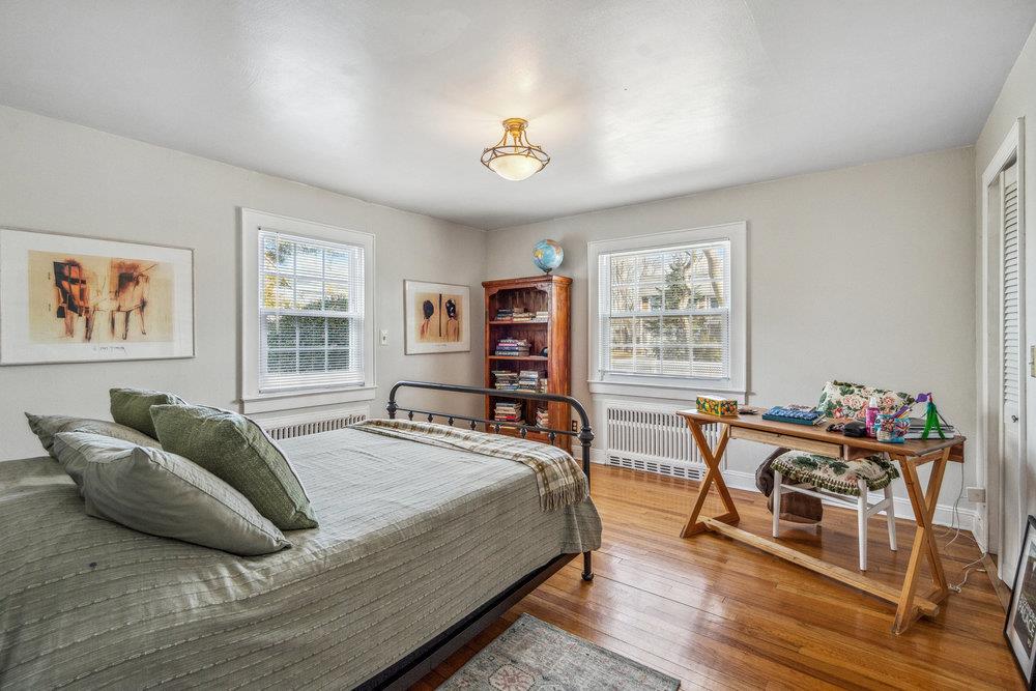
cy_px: 346
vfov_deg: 73.8
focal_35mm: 16
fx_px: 460
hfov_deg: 96.7
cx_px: 518
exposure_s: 1/80
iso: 800
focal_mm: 16
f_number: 6.3
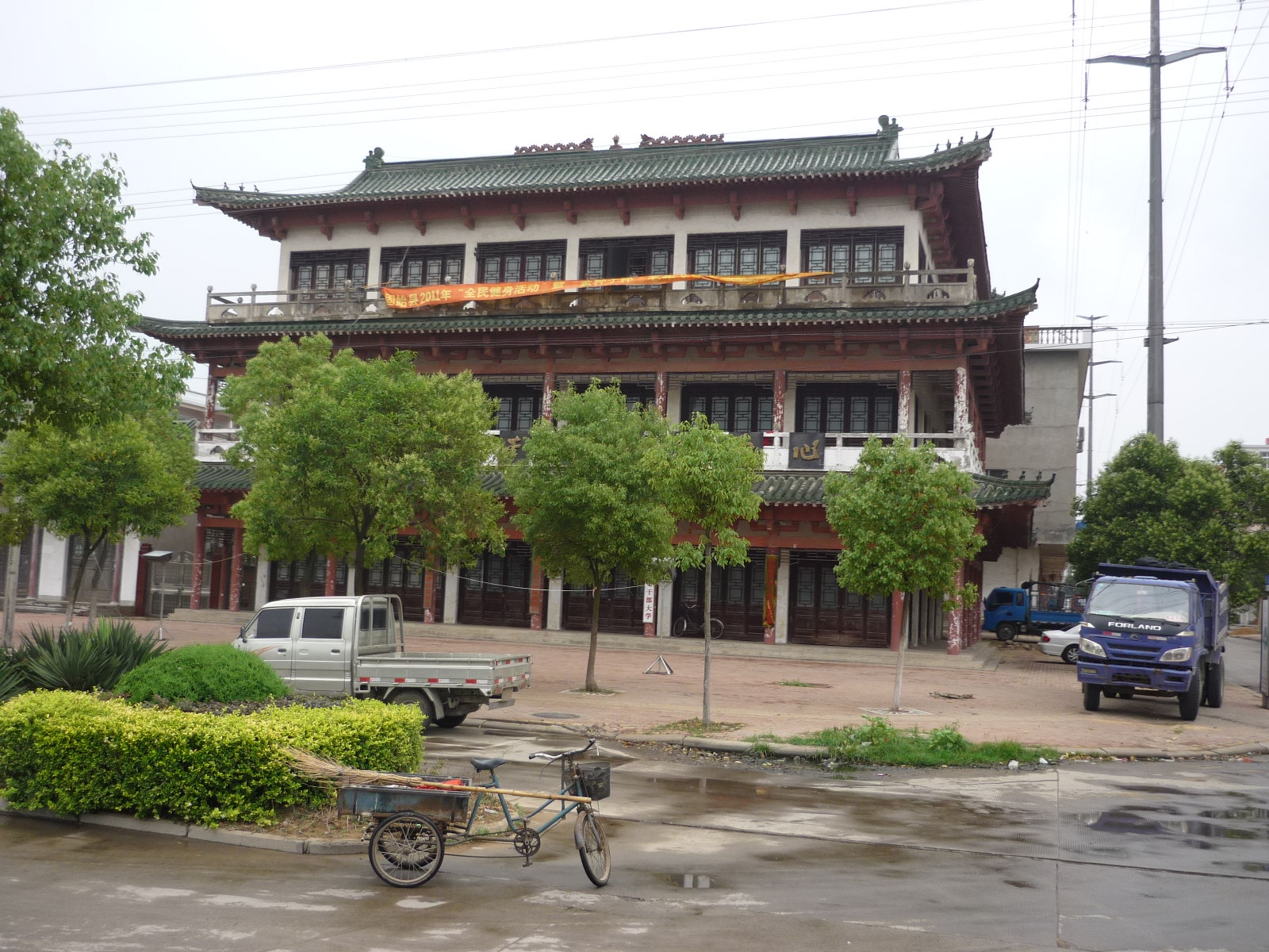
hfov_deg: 55.4
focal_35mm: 33
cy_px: 476
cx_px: 634
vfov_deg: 42.9
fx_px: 1210
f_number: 2.8
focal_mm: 5.5
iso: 100
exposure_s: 1/250
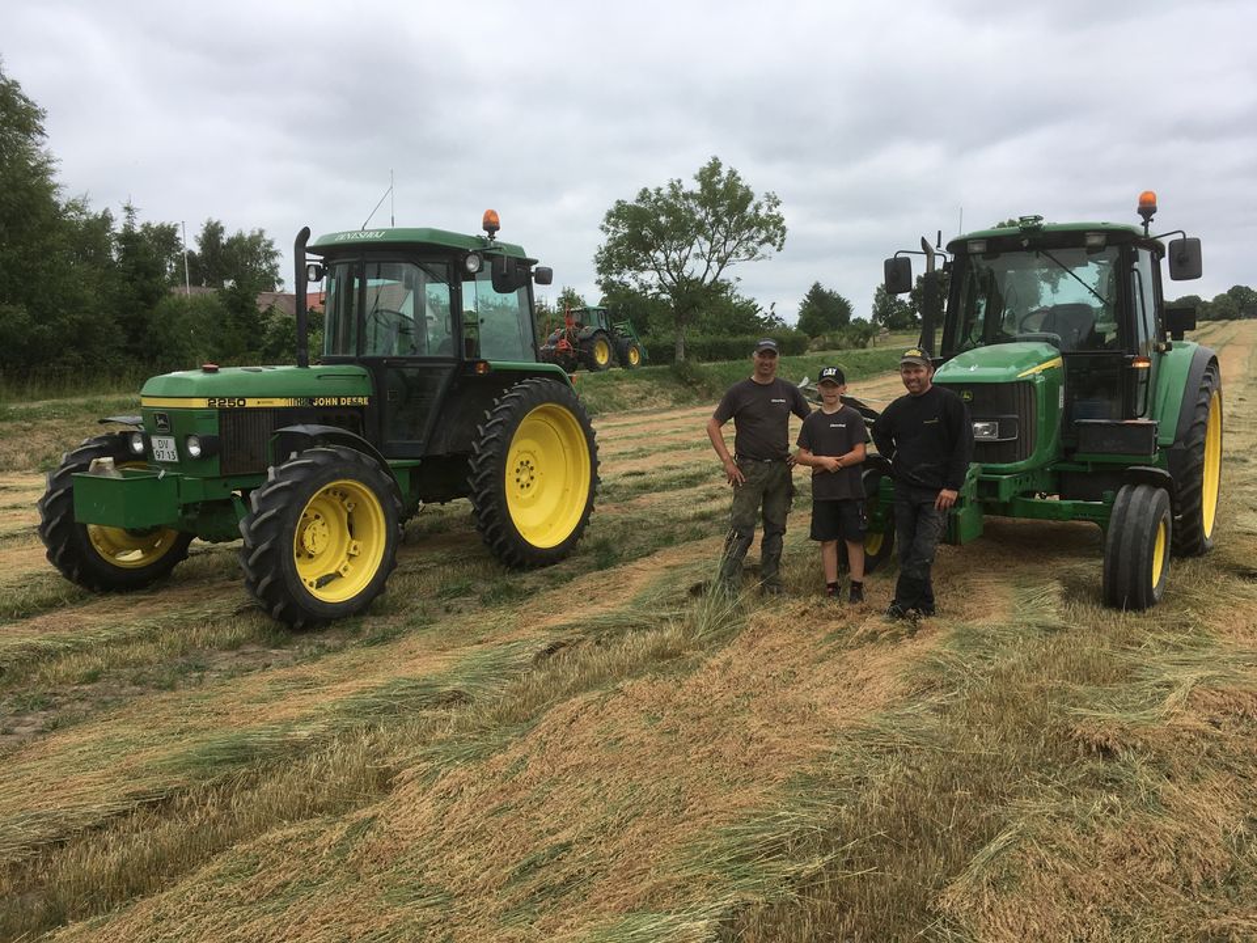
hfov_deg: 61.7
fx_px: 1053
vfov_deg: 48.2
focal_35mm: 29
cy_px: 472
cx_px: 628
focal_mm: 4.15
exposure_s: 1/1451
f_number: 2.2
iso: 25
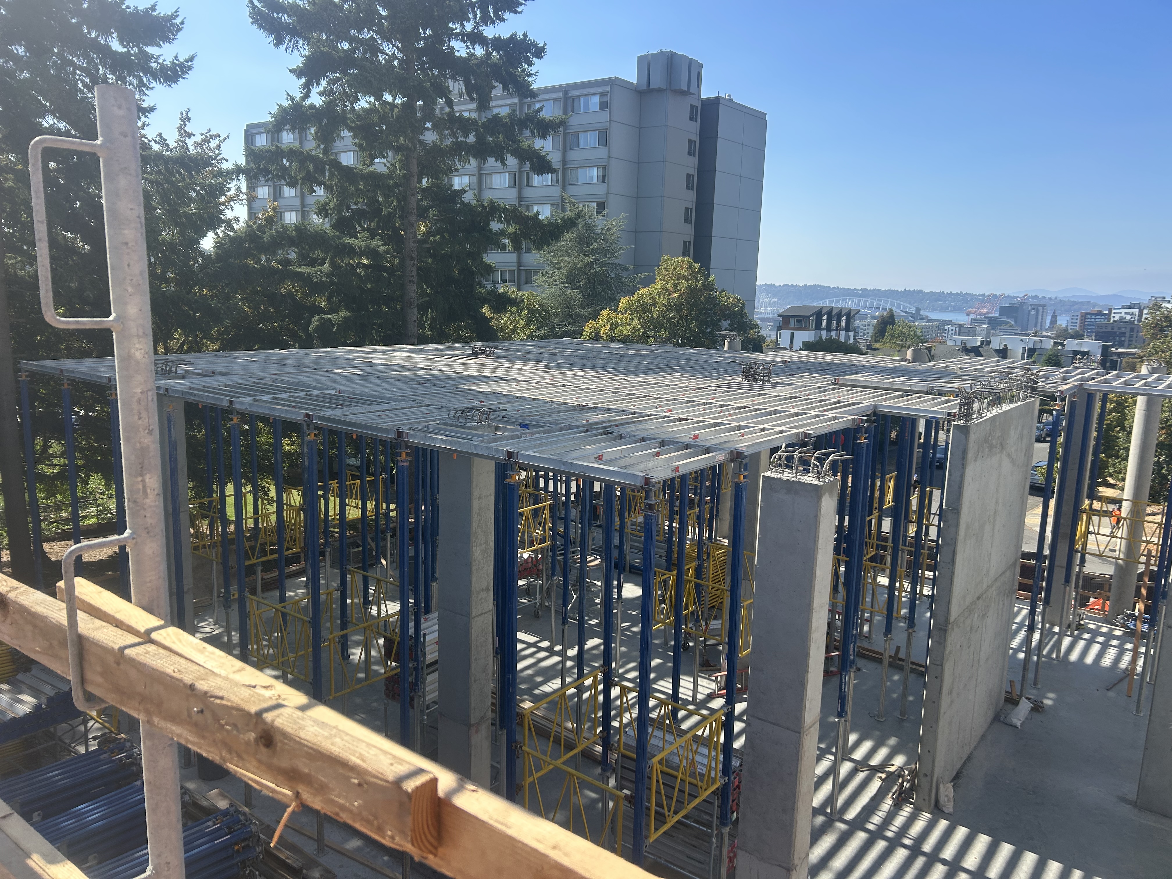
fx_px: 880
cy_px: 440
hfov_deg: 67.3
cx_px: 586
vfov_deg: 53.1
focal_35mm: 26
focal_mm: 5.7
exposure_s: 1/2457
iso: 50
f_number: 1.5
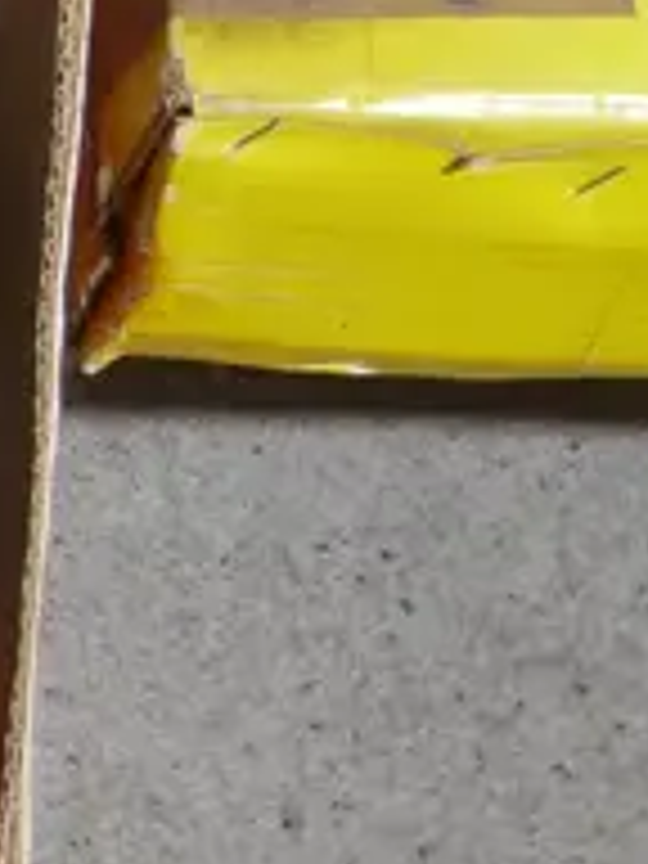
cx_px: -1037
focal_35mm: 171
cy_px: 58
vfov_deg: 11.5
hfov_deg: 7.9
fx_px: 4268
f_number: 3.6
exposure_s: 1/60
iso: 500
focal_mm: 16
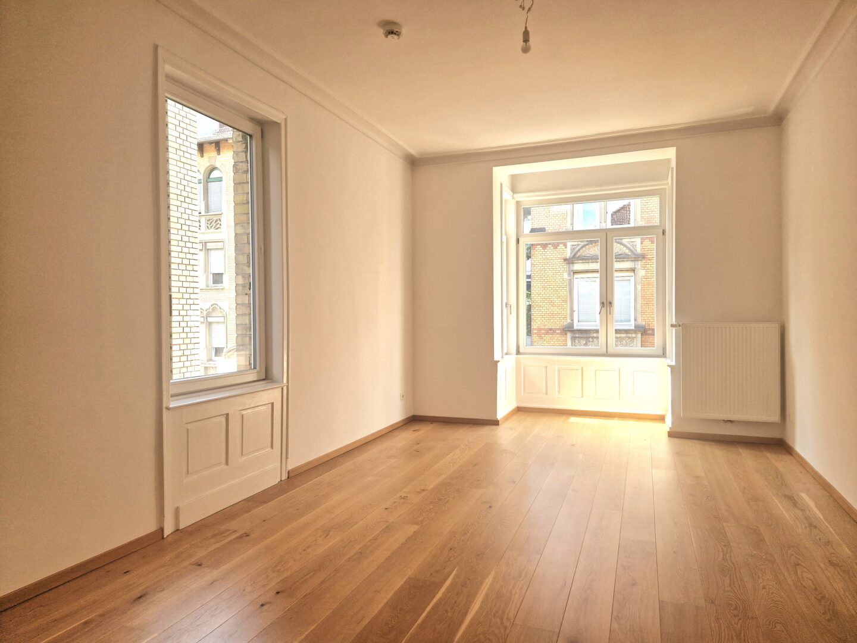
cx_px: 428
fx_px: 569
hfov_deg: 73.9
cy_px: 322
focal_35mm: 23
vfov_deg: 58.9
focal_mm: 5.4
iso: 50
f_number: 1.8
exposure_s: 1/182
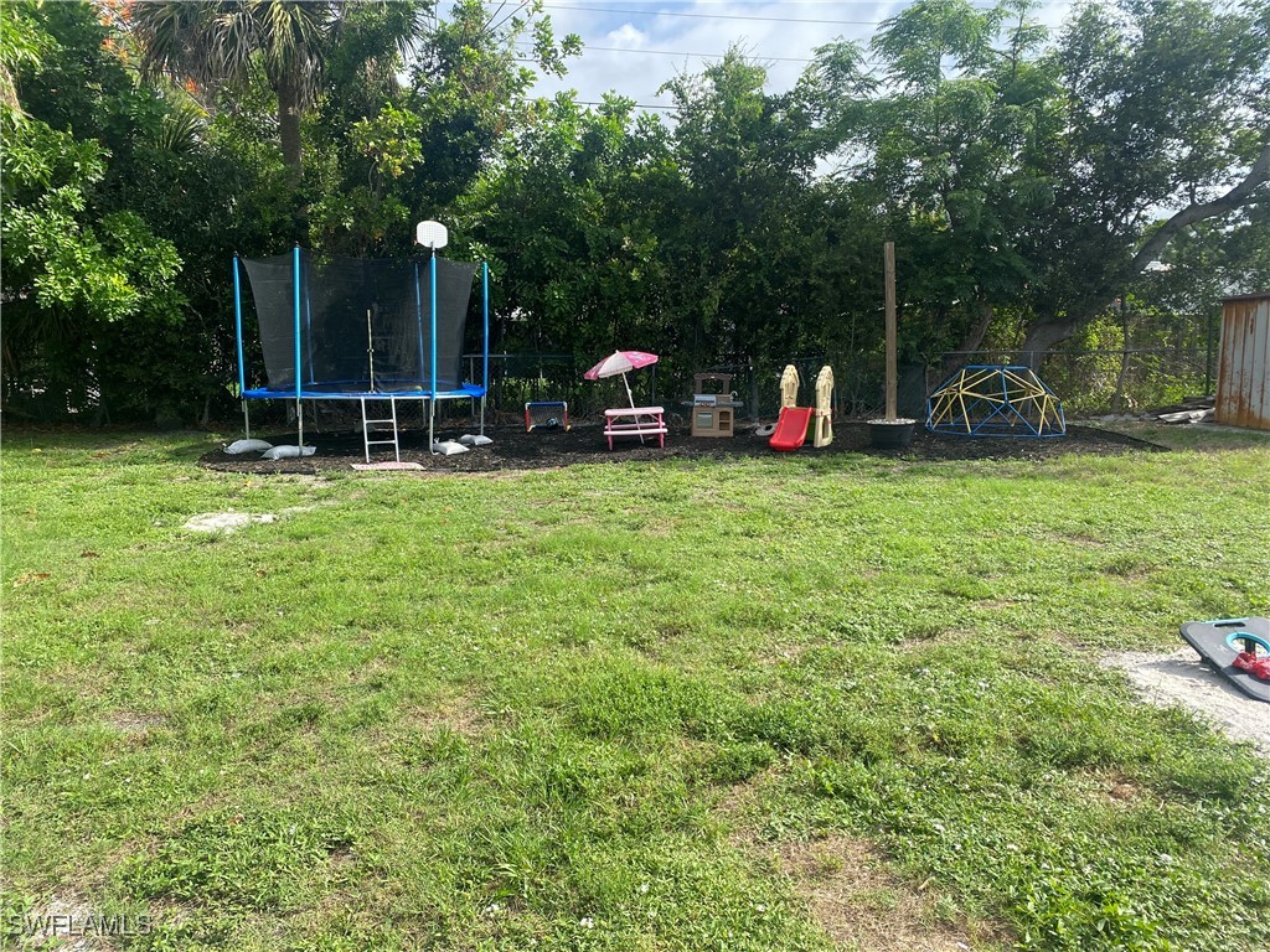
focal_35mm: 26
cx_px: 635
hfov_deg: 67.3
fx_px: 954
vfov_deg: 53.1
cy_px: 476
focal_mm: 4.25
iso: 32
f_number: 1.8
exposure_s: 1/1170
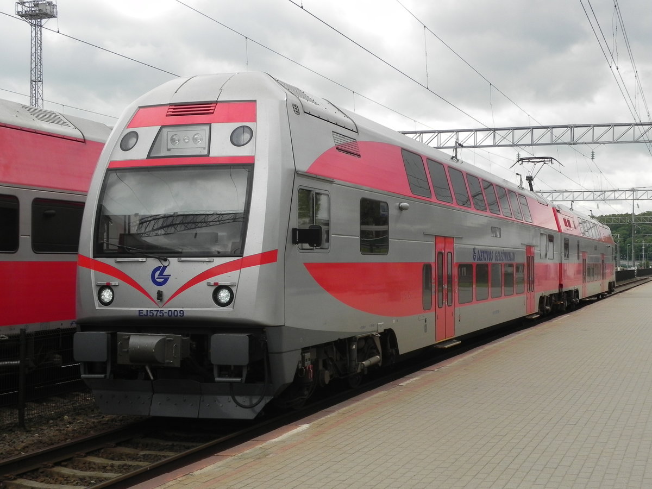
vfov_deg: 28.0
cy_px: 244
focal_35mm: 52
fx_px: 979
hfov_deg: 36.8
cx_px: 326
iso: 160
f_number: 6.3
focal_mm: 9.2
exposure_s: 1/291
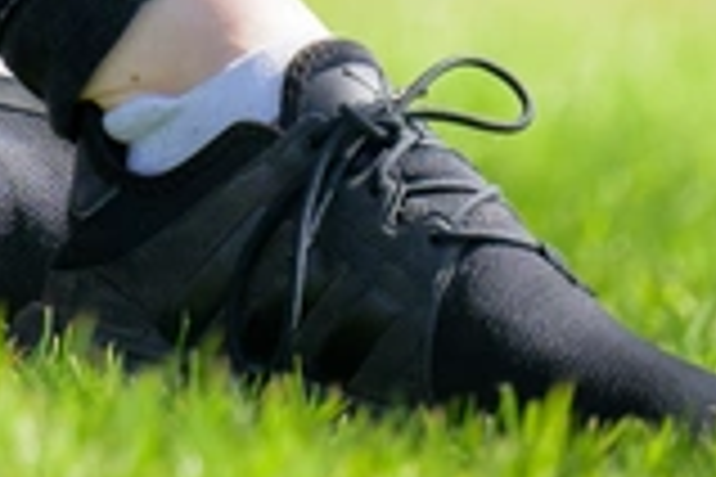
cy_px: -1035
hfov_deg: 1.8
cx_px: -705
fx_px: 22333
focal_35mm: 1123
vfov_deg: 1.2
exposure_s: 1/2500
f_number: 2.8
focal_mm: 160
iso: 500
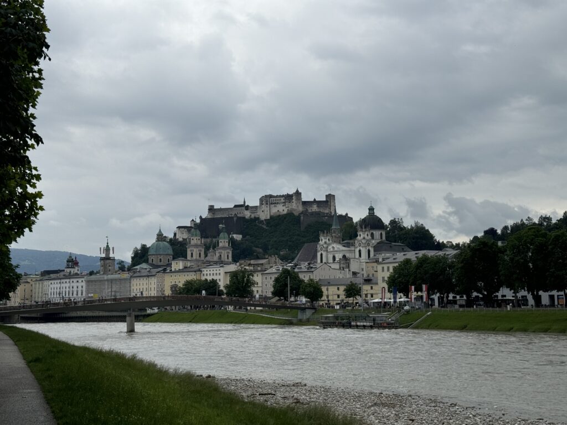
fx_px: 786
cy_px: 212
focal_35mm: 48
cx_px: 284
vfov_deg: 30.3
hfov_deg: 39.7
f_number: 1.78
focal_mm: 6.76
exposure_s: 1/4975
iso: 64
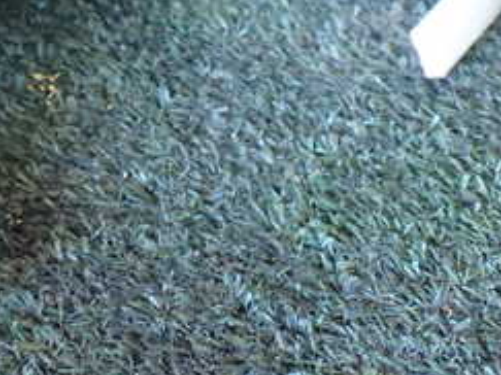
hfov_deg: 26.0
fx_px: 1070
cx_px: 115
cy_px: -4
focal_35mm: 74
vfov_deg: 19.3
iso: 1250
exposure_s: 1/30
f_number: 2.3
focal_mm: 5.4
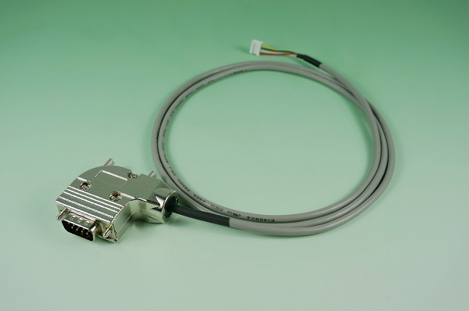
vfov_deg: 34.1
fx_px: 507
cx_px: 234
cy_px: 156
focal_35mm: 39
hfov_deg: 49.6
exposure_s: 1/100
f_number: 7.1
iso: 100
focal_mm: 26
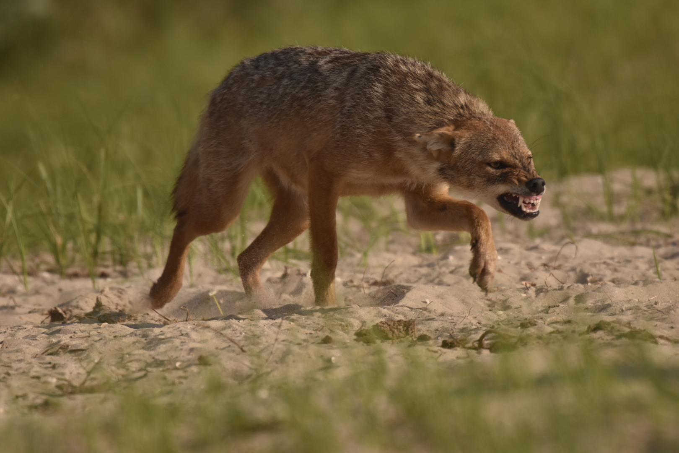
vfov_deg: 2.0
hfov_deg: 3.1
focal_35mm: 675
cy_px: 226
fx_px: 12730
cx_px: 340
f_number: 5.6
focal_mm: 450
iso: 500
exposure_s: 1/1250
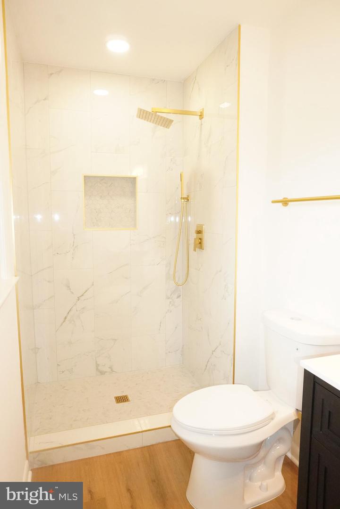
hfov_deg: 53.1
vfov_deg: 73.7
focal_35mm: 24
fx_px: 340
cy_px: 254
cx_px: 170
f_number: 9
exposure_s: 1/160
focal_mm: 16
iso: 6400
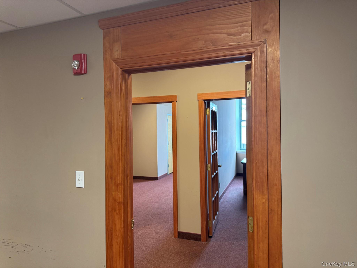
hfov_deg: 71.6
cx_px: 178
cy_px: 134
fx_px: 248
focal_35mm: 24
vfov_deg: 56.8
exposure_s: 1/100
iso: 200
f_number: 1.78
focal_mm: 6.76
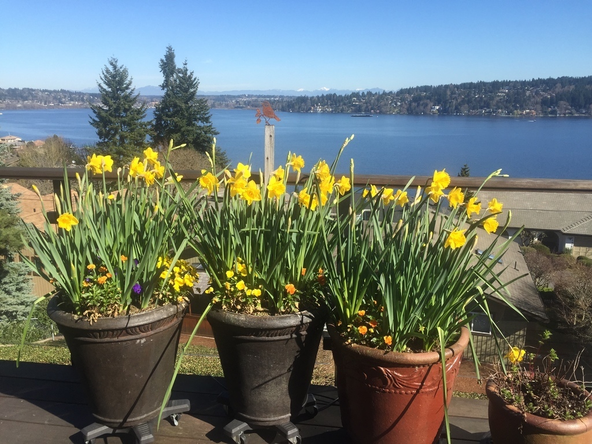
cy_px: 222
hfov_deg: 61.7
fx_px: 496
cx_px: 296
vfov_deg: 48.2
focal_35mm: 29
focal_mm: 4.15
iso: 32
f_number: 2.2
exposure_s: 1/1647
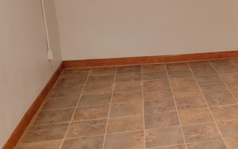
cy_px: 45
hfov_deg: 34.3
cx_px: 235
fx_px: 350
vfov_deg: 23.8
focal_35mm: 54
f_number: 1.8
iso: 500
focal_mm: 6.7
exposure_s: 1/40
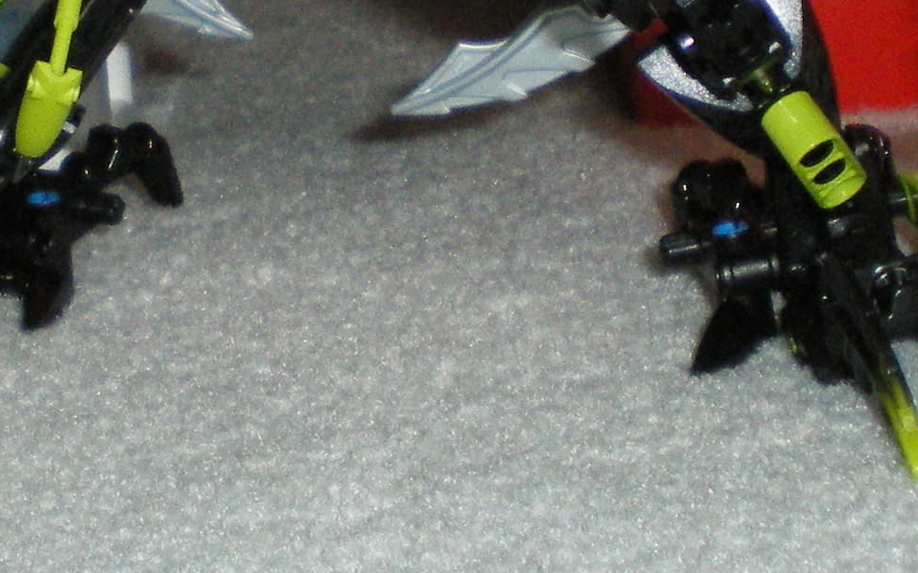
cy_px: -153
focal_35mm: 127
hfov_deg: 16.4
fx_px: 3177
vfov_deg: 10.1
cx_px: 339
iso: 320
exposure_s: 1/50
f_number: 3.1
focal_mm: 6.3
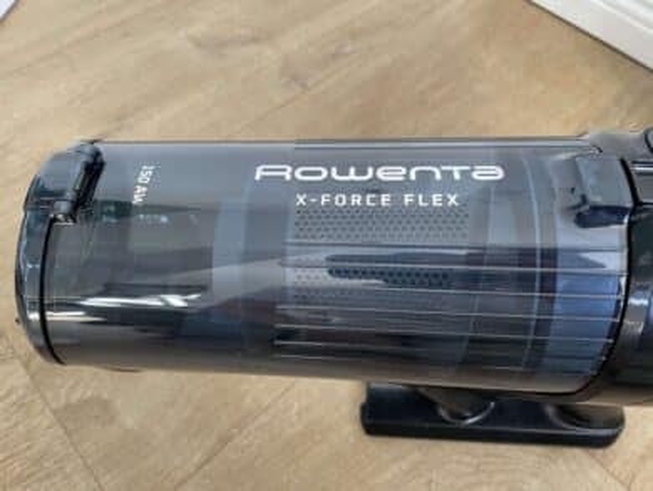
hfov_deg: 67.3
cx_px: 326
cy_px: 246
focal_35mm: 26
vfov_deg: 53.1
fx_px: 491
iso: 160
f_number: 1.6
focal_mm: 4.2
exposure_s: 1/60
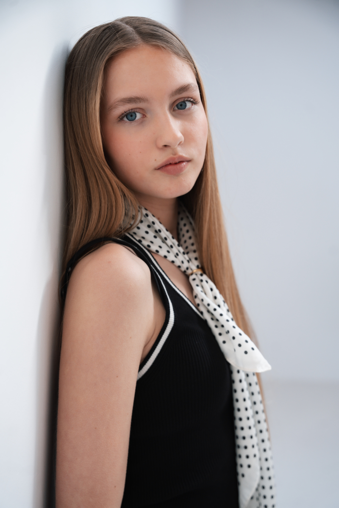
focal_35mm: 46
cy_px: 254
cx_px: 170
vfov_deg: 42.7
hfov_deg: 29.2
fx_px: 651
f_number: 4
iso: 125
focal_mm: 46.1
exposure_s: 1/200
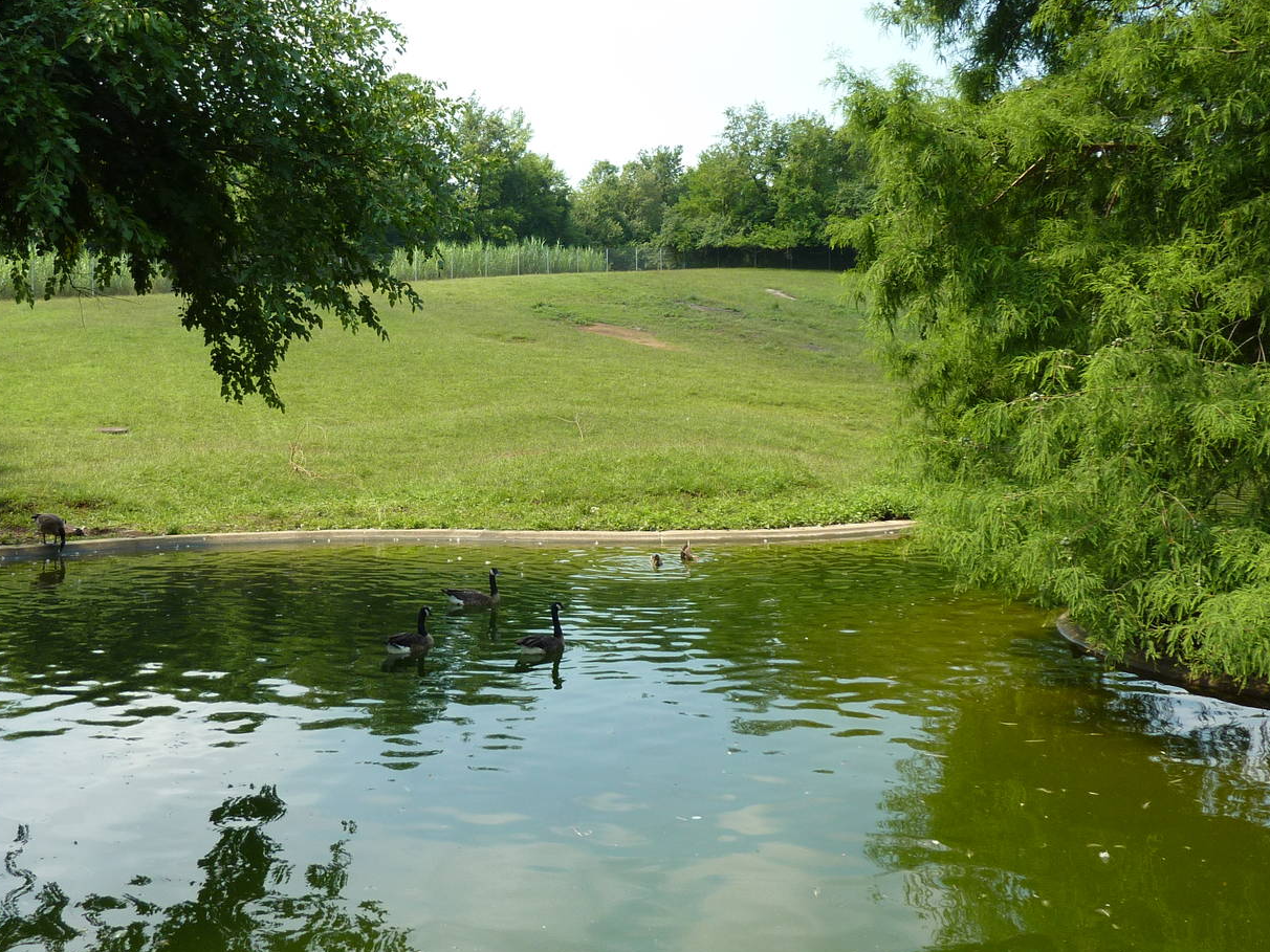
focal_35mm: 33
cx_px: 540
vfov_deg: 42.5
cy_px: 329
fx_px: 1211
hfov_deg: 55.1
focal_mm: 4.1
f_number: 3.3
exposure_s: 1/500
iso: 100
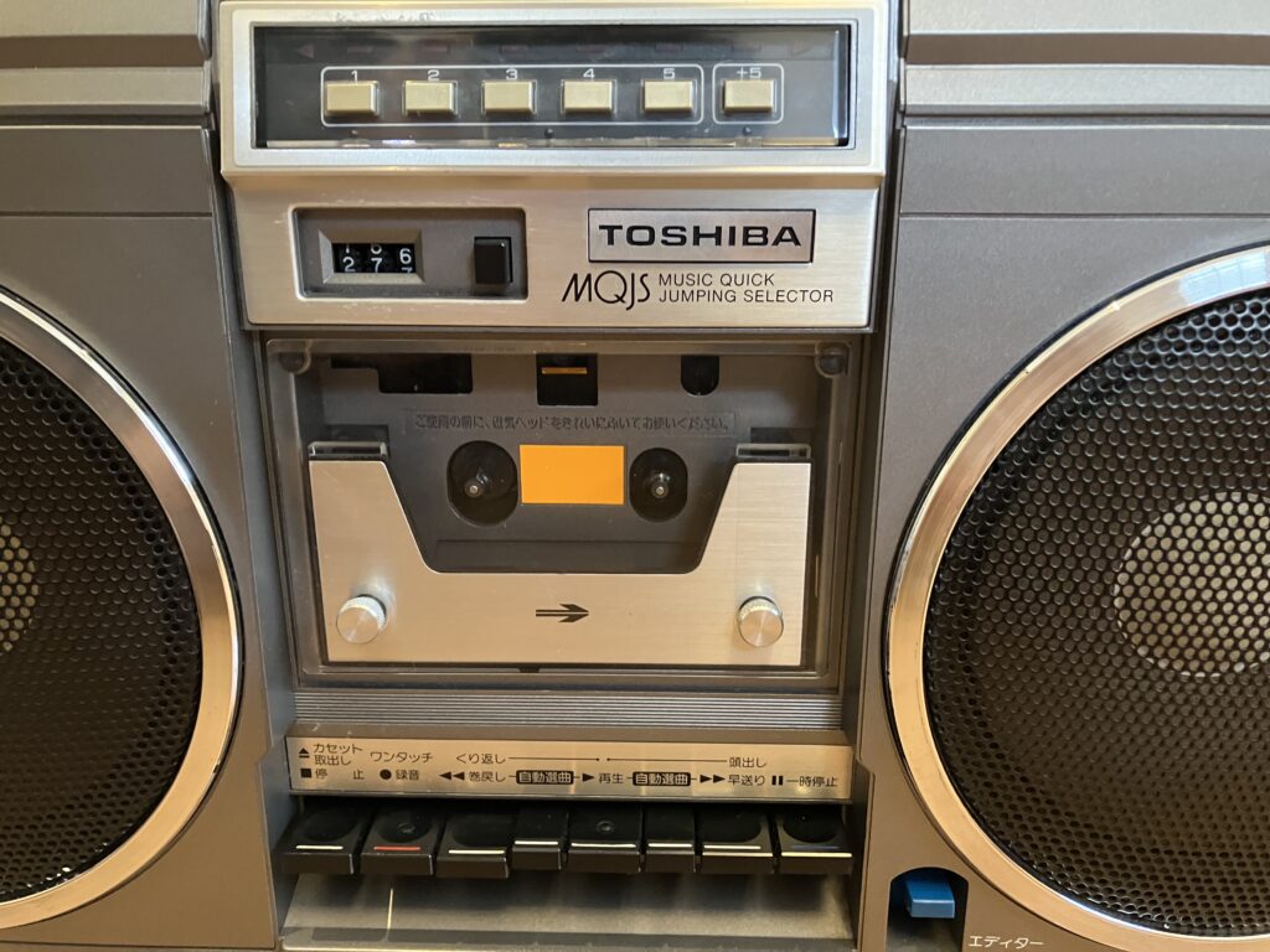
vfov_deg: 49.7
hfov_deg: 63.4
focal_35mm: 28
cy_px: 476
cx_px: 635
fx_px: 1027
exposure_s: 1/33
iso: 320
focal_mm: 3.99
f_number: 1.8
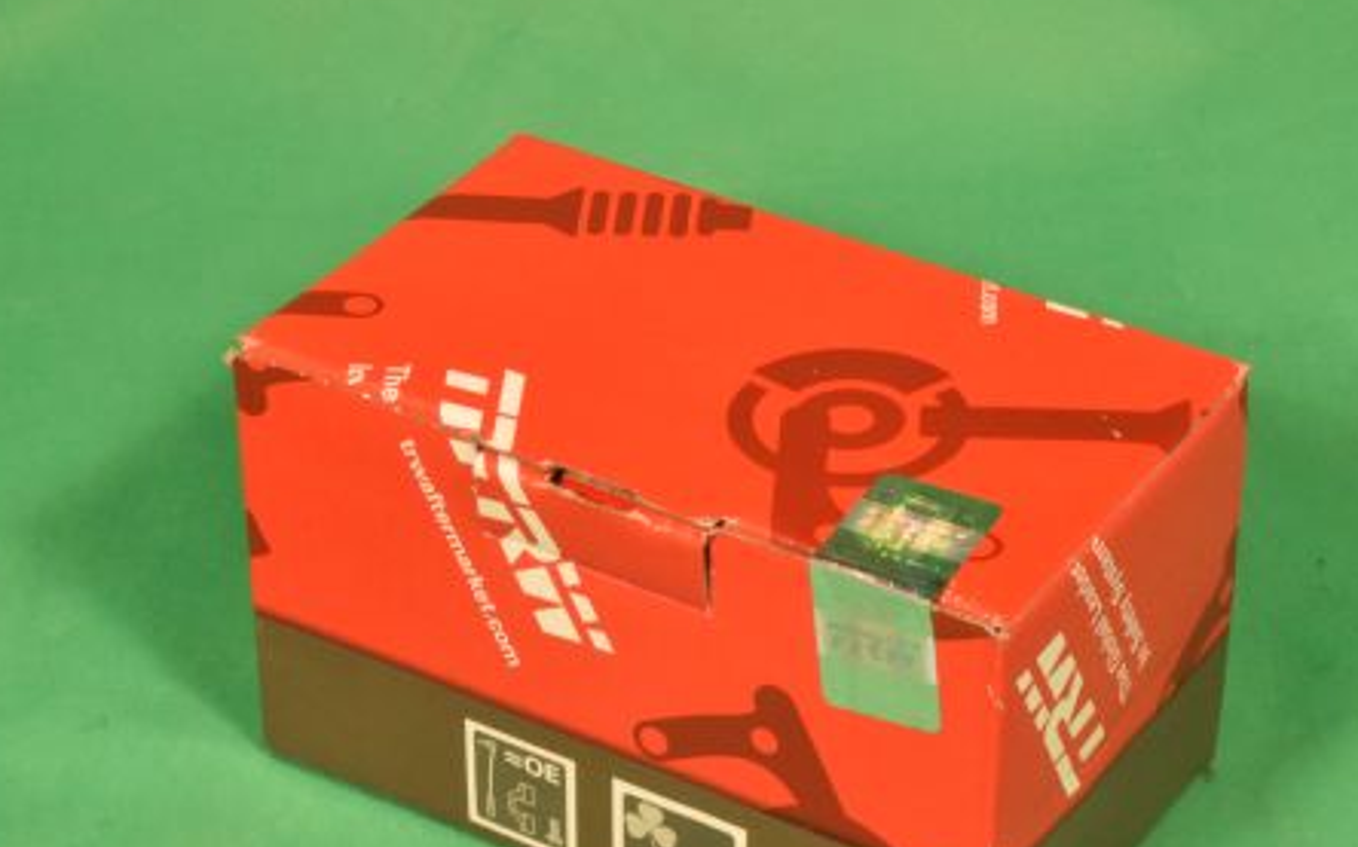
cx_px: 777
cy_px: 563
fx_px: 4205
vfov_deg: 11.5
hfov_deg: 18.3
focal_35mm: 114
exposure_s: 1/100
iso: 4000
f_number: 36
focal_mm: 55
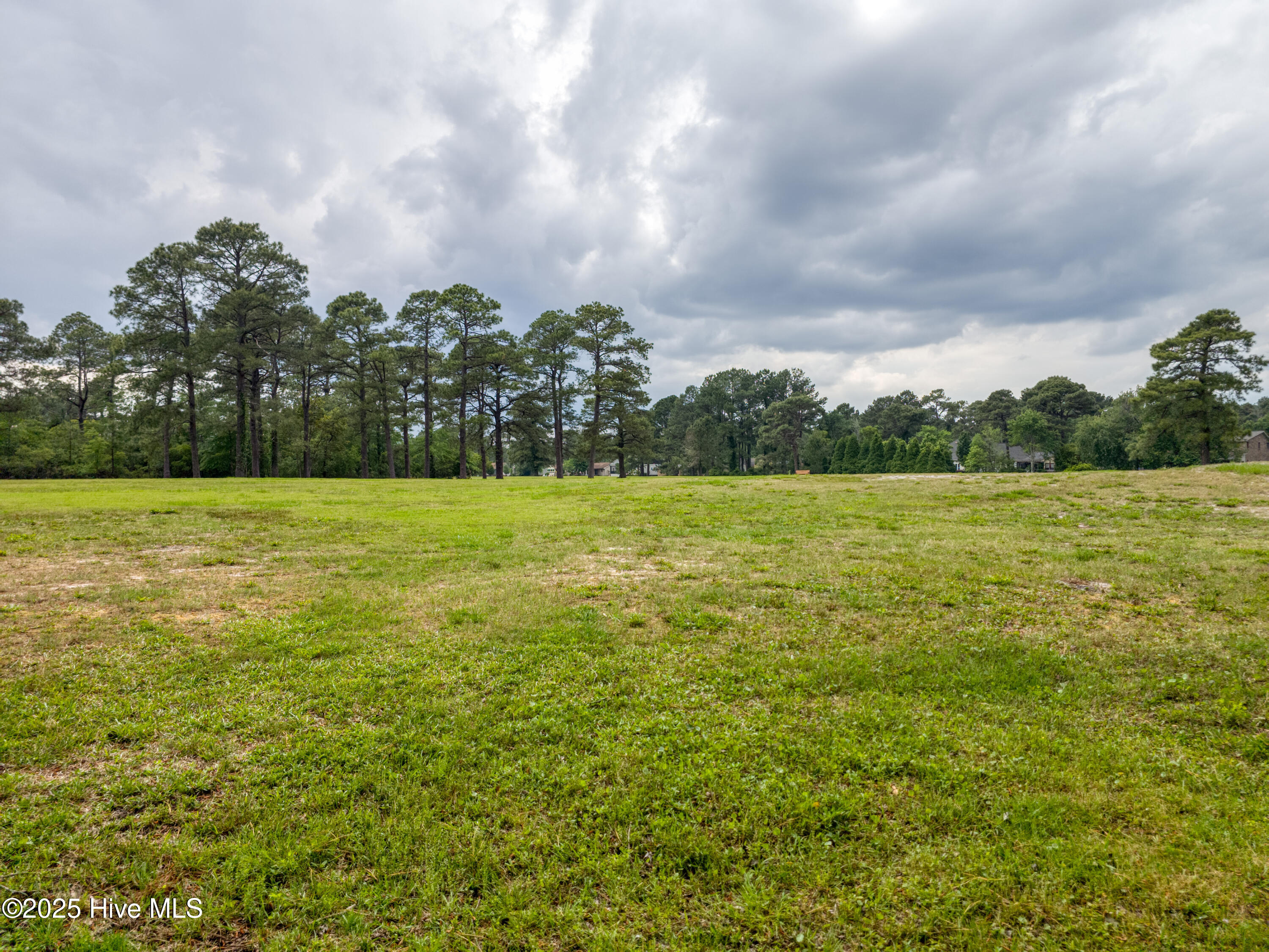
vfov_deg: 58.9
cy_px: 476
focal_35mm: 23
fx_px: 843
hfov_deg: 73.9
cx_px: 634
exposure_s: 1/500
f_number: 1.7
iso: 10
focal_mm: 6.3
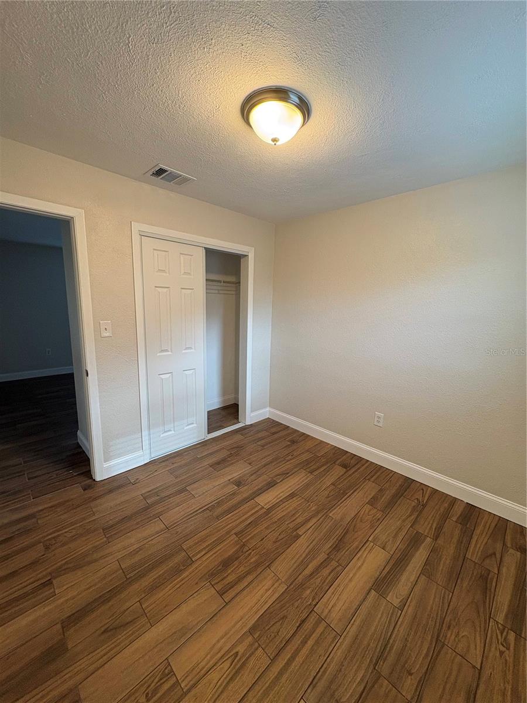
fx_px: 284
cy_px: 352
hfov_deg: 85.7
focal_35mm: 14
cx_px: 264
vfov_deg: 102.1
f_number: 2.2
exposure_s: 1/120
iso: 160
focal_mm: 2.22
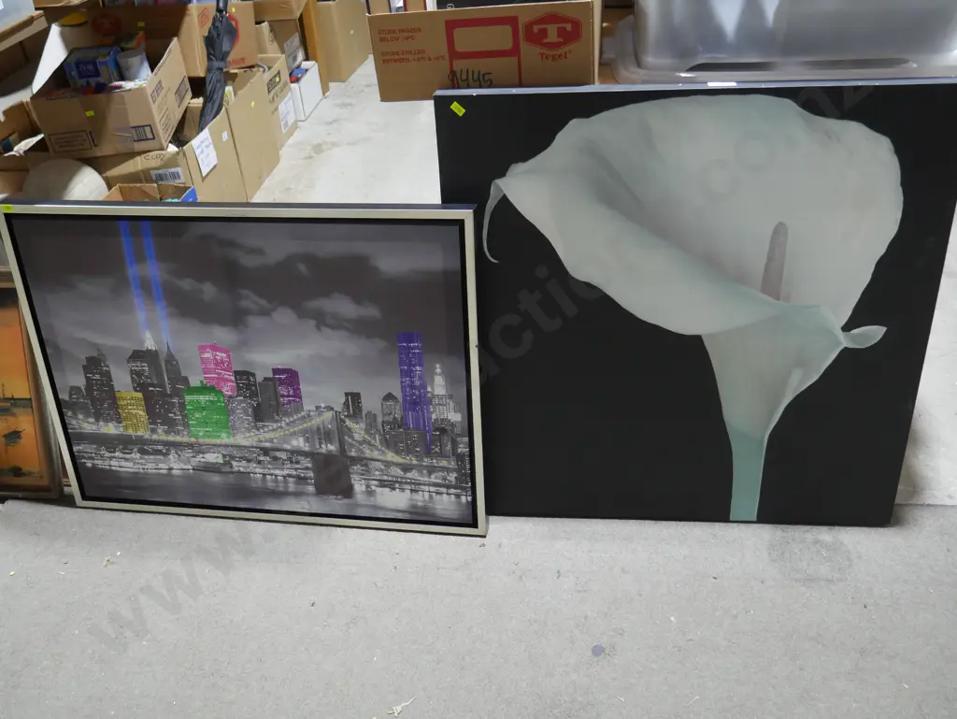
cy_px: 360
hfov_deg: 56.8
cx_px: 478
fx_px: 885
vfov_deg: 44.2
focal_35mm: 32
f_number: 3.6
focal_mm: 16
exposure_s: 1/60
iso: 640
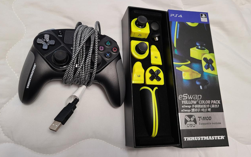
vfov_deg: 44.5
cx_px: 126
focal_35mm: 28
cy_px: 75
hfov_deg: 66.5
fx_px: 192
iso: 64
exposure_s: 1/60
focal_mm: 5.4
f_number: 1.8
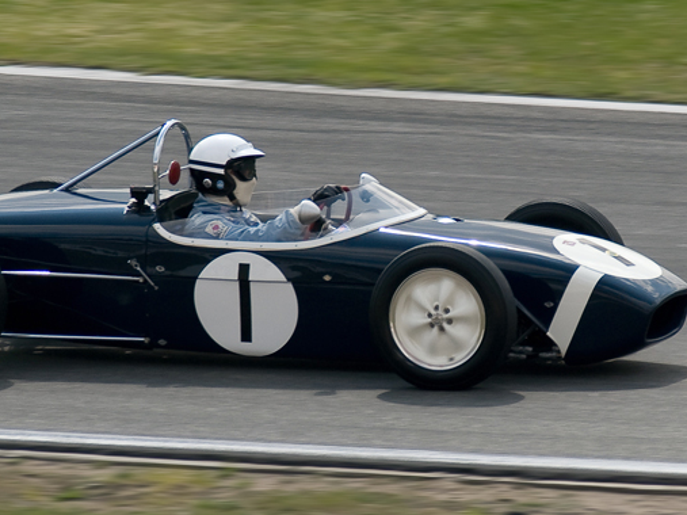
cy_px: 264
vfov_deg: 2.9
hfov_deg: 3.9
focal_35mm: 512
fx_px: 10159
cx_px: 335
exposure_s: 1/800
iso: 100
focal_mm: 200
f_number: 4
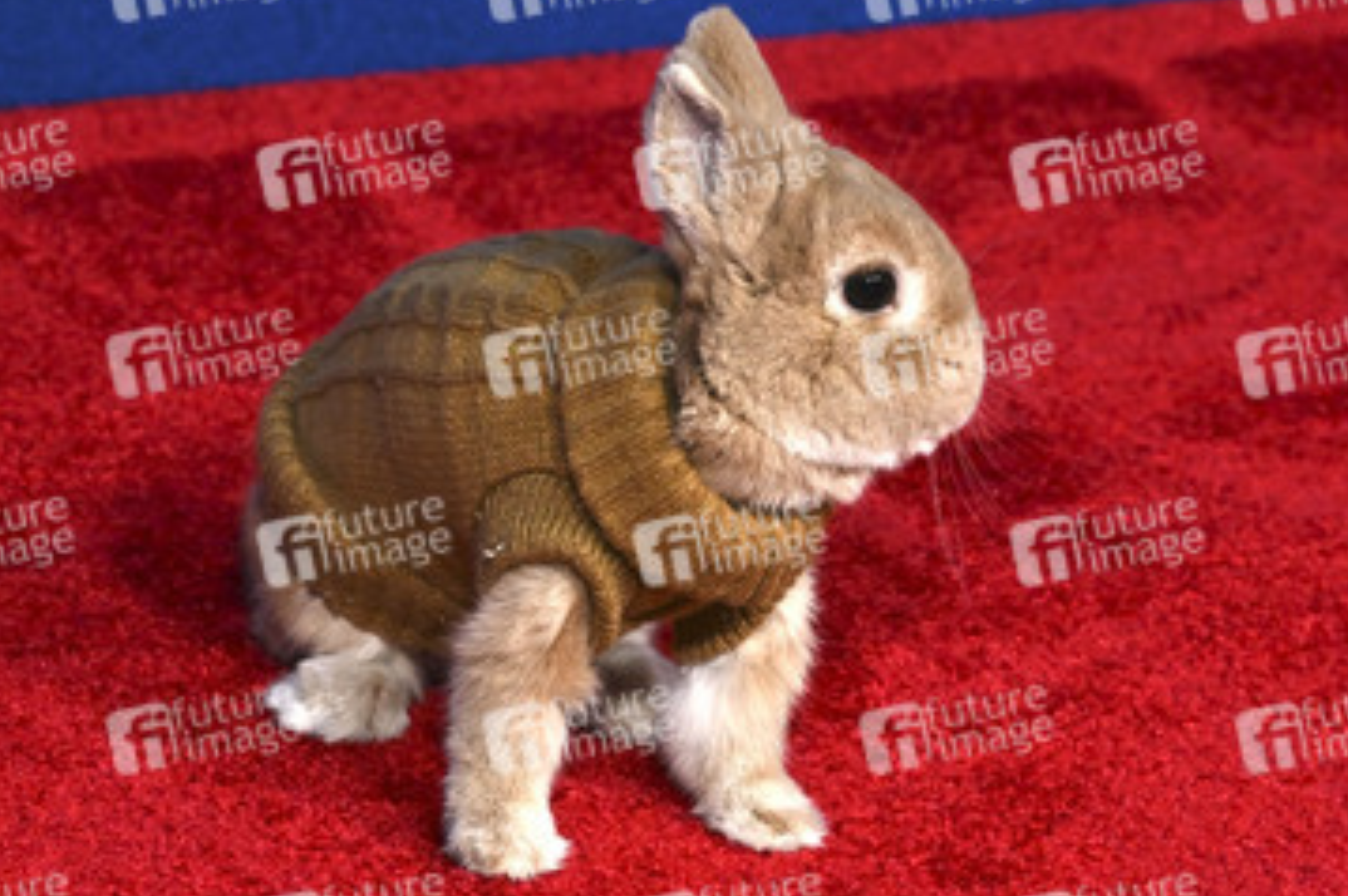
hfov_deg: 13.6
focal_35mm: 151
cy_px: 448
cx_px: 629
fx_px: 5649
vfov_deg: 9.1
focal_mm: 120
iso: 2000
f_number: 5.6
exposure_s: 1/250
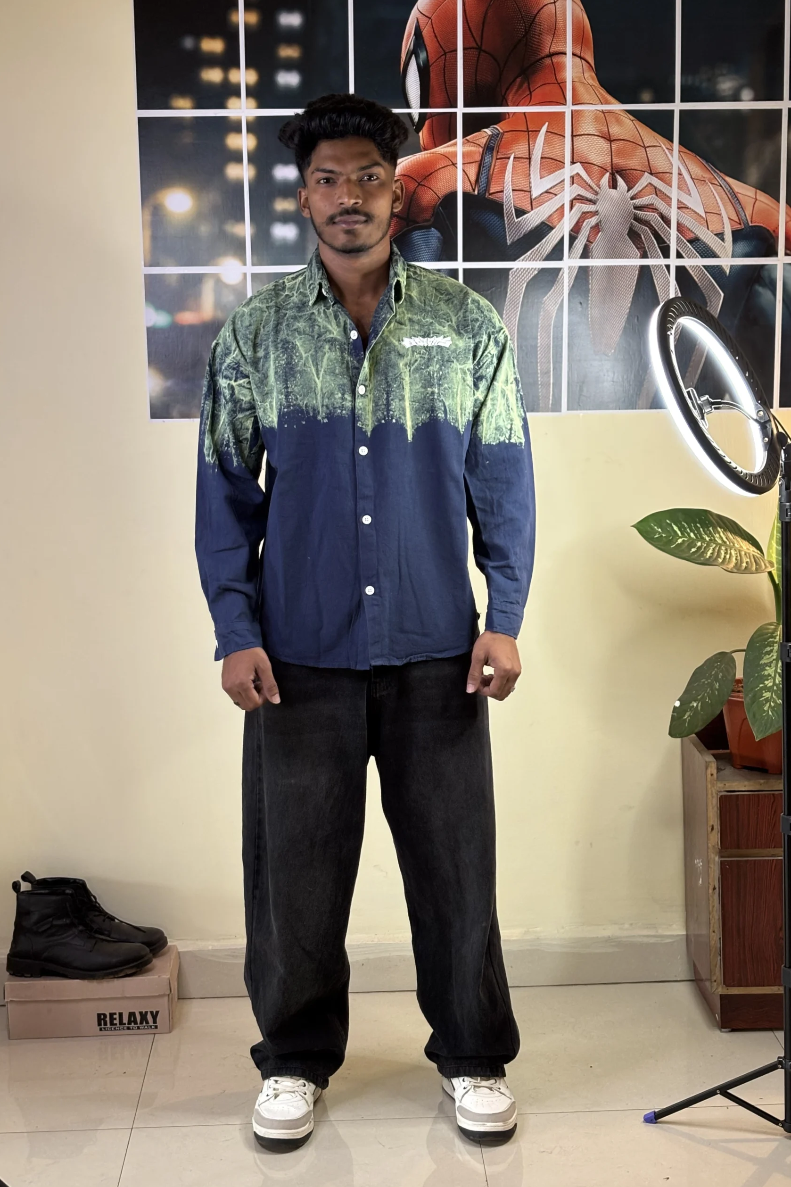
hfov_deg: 24.6
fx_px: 1813
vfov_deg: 36.2
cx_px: 376
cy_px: 593
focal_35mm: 55
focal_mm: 5.96
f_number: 1.6
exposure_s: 1/50
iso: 125
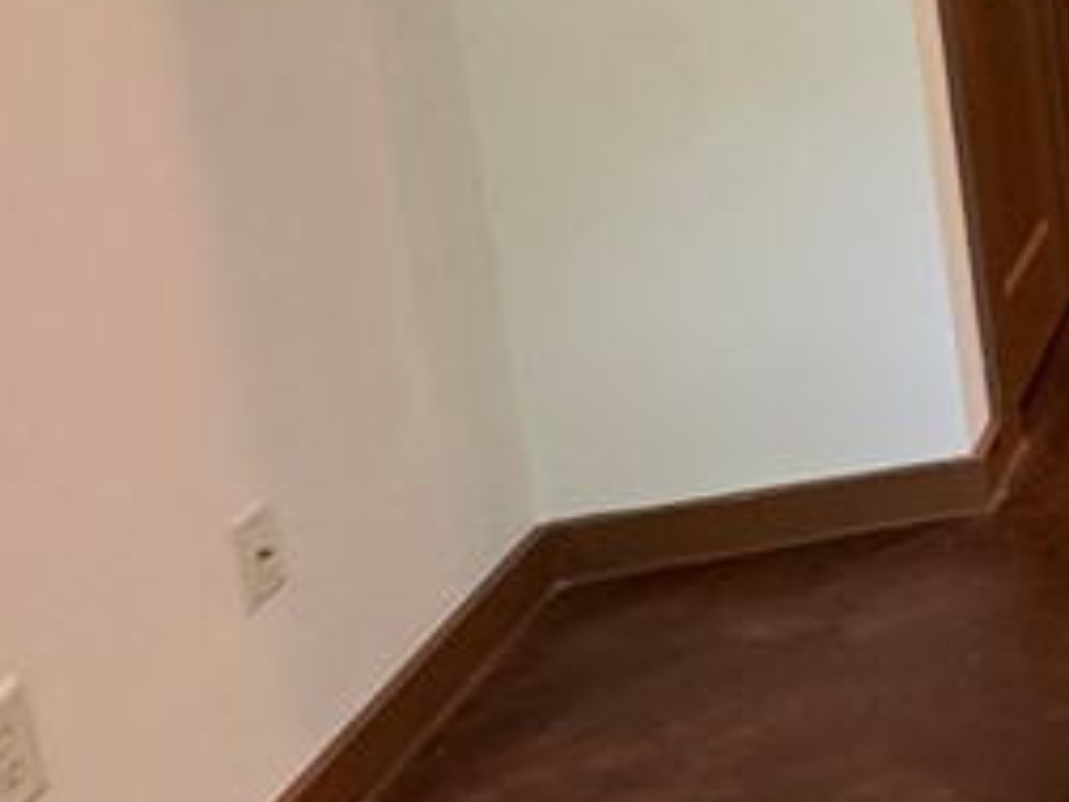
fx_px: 1760
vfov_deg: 23.7
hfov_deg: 19.3
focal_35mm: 57
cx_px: 2134
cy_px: -127
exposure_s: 1/60
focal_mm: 2.22
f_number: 2.2
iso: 250
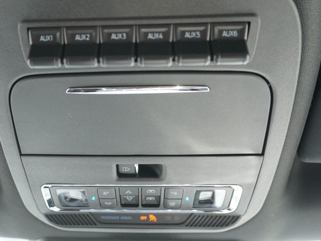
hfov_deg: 50.8
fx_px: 334
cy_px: 120
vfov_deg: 39.7
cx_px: 118
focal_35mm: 36
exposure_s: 1/60
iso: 320
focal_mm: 16
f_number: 4
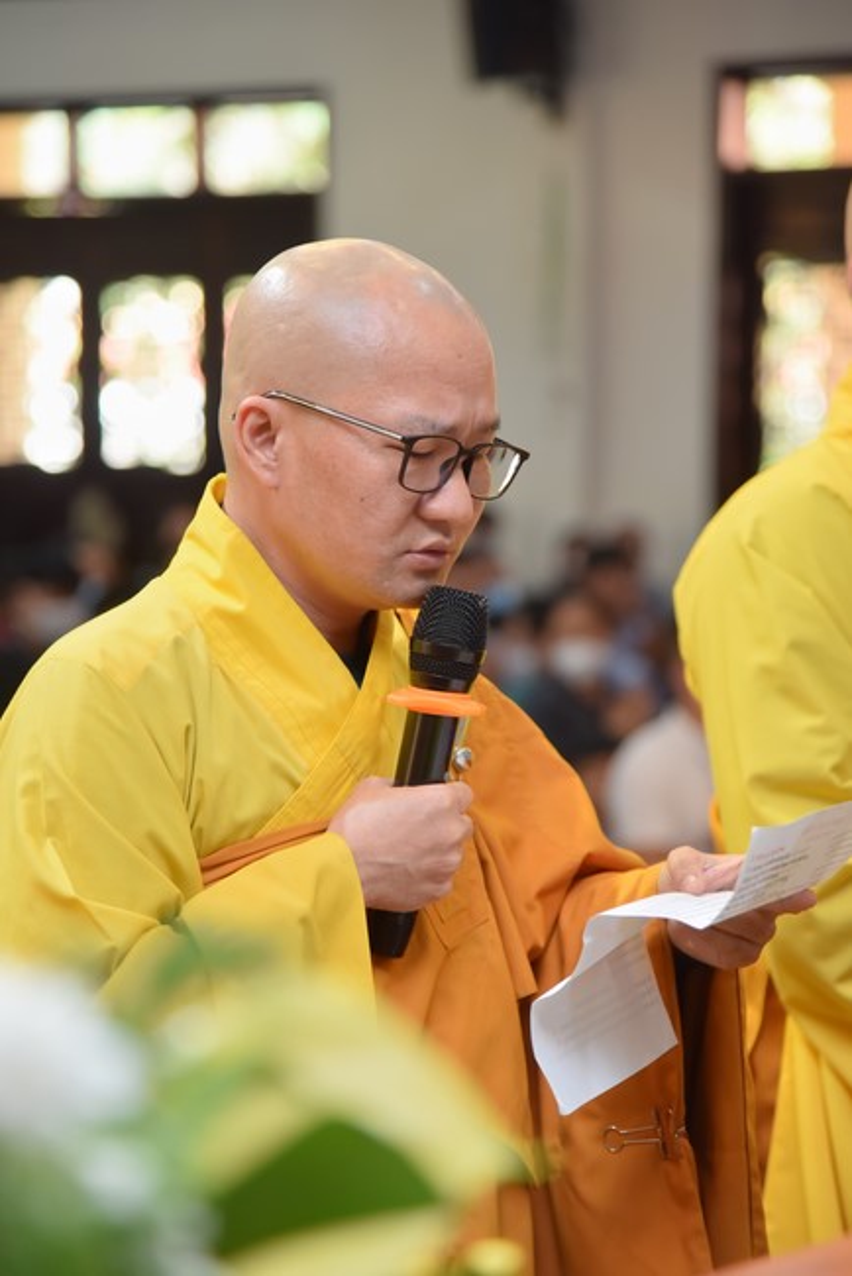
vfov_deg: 17.1
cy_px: 638
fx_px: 4255
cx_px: 426
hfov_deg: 11.4
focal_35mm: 120
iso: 1250
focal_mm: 120
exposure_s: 1/125
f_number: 4
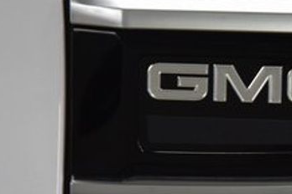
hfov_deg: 6.6
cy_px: 106
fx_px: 2506
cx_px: 332
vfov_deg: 4.4
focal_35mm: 309
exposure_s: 1/125
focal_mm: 70
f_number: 5.6
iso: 1600
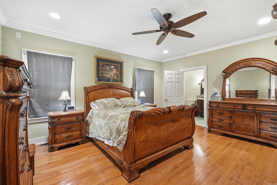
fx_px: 115
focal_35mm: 15
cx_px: 138
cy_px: 92
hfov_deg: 100.4
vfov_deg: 77.3
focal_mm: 10
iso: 250
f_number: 9
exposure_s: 1/5
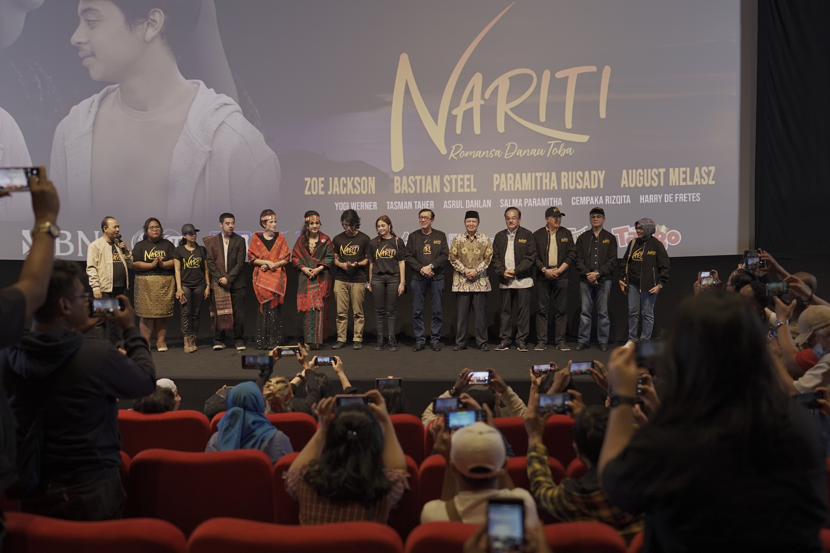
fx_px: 830
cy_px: 276
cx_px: 415
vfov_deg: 36.9
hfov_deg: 53.1
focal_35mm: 36
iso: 250
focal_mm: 24
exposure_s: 1/100
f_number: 1.4
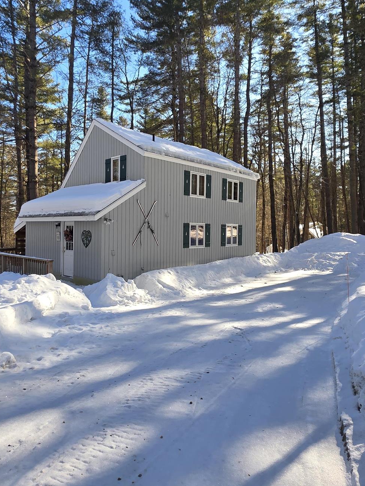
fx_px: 323
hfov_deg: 58.8
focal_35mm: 23
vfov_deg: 73.8
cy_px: 228
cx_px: 168
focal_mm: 2.2
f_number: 1.9
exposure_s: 1/550
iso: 40
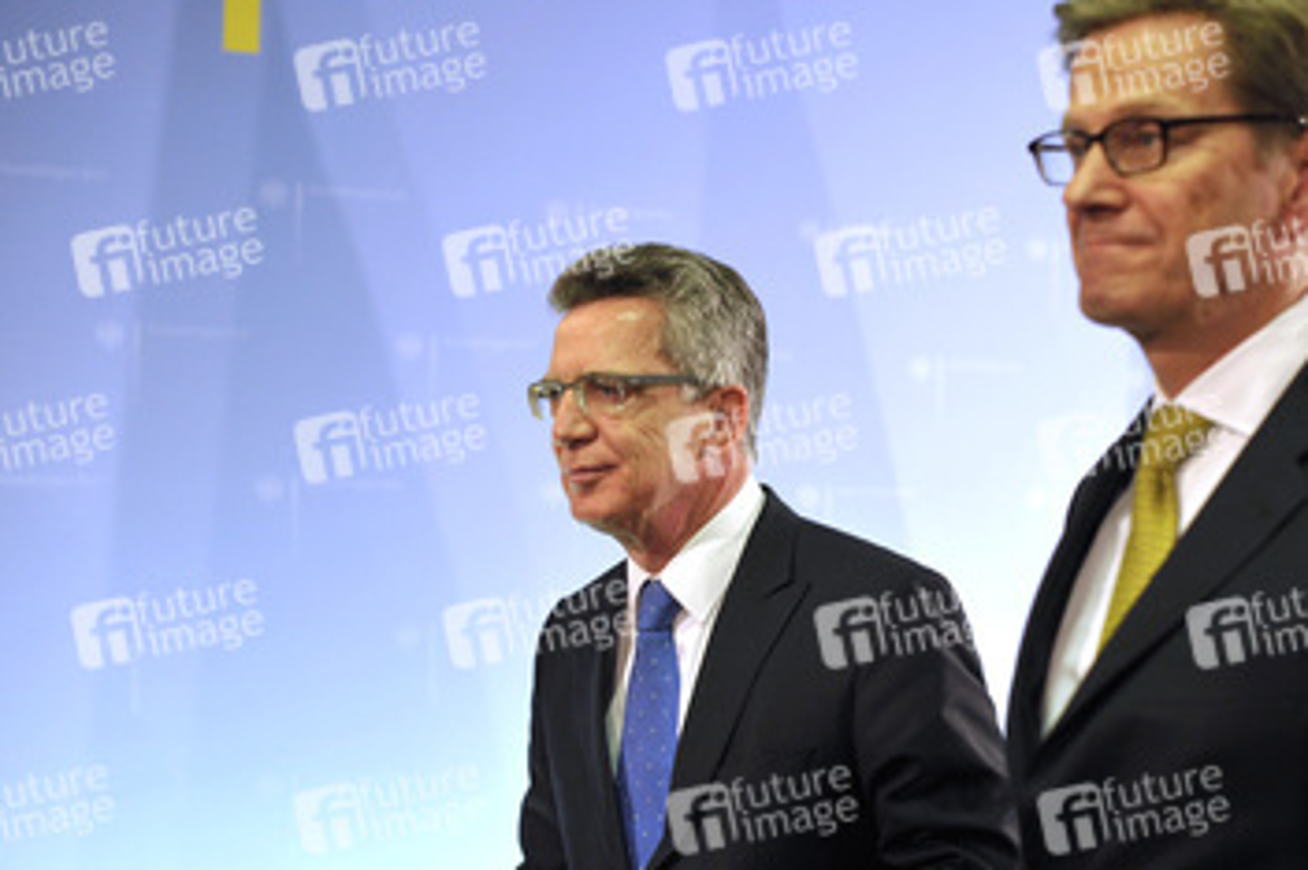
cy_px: 532
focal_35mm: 64
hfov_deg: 31.3
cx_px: 810
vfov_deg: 21.2
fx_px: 2323
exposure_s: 1/320
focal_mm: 50
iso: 1250
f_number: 3.2
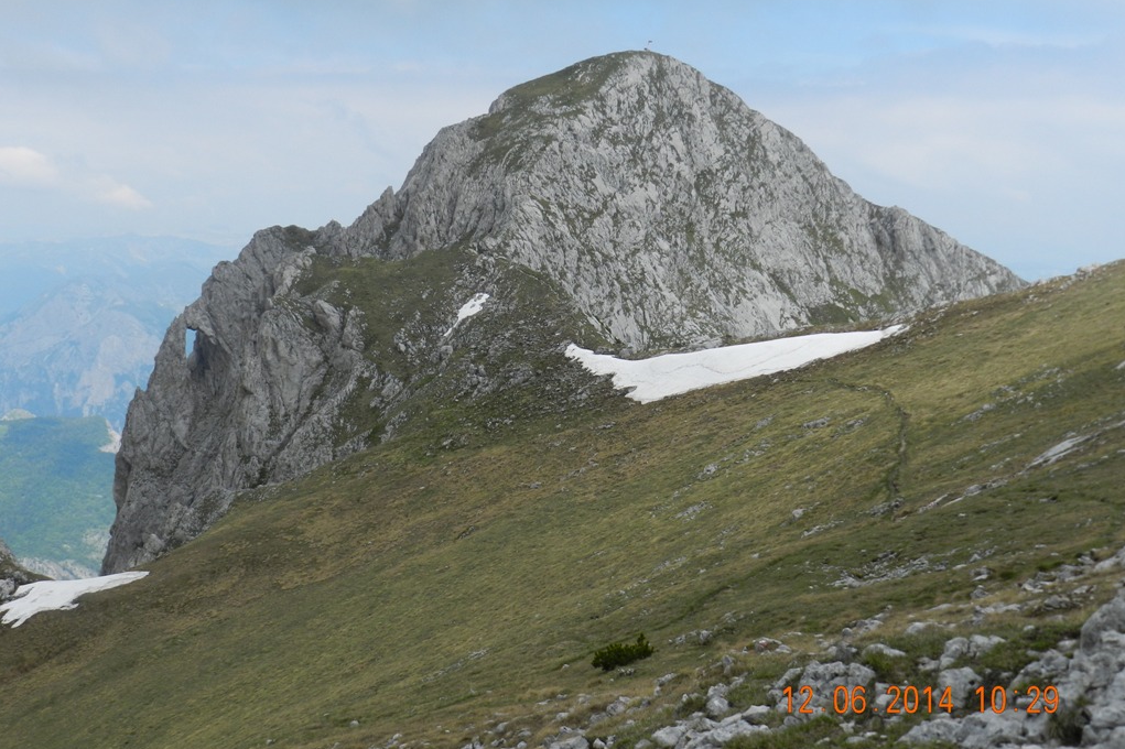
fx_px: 1499
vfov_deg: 28.1
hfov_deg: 41.1
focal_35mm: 48
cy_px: 365
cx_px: 563
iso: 160
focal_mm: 8.1
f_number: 4.2
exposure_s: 1/800
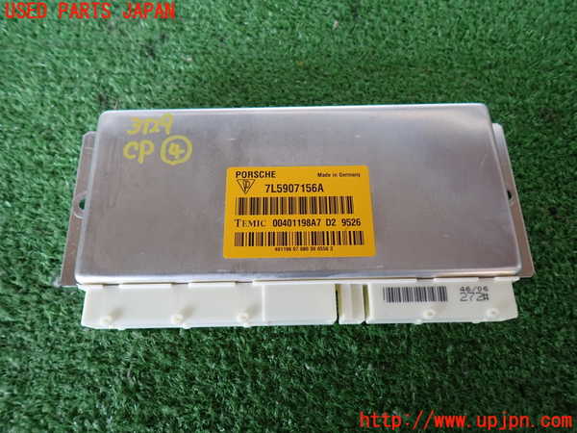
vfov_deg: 54.9
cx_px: 288
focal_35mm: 25
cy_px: 216
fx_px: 417
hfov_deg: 69.4
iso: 200
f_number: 2
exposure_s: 1/60
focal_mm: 4.5
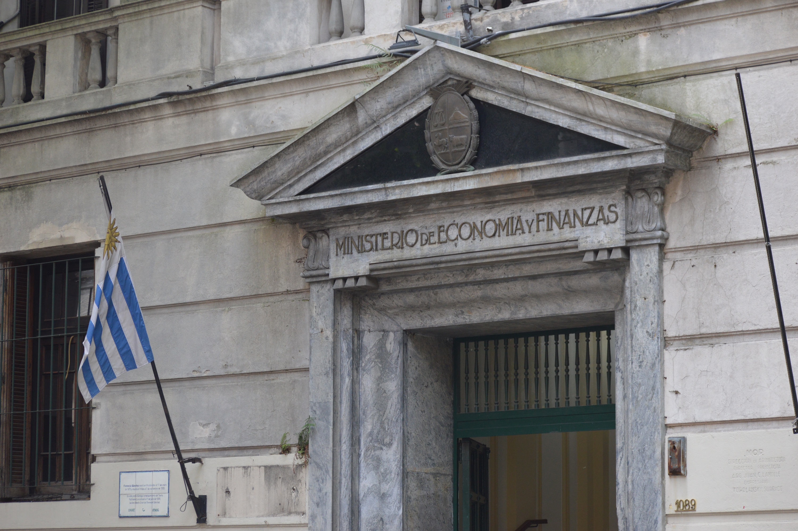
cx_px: 399
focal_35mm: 93
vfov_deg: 14.7
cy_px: 266
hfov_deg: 21.9
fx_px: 2059
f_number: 4
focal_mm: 62
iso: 400
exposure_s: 1/250
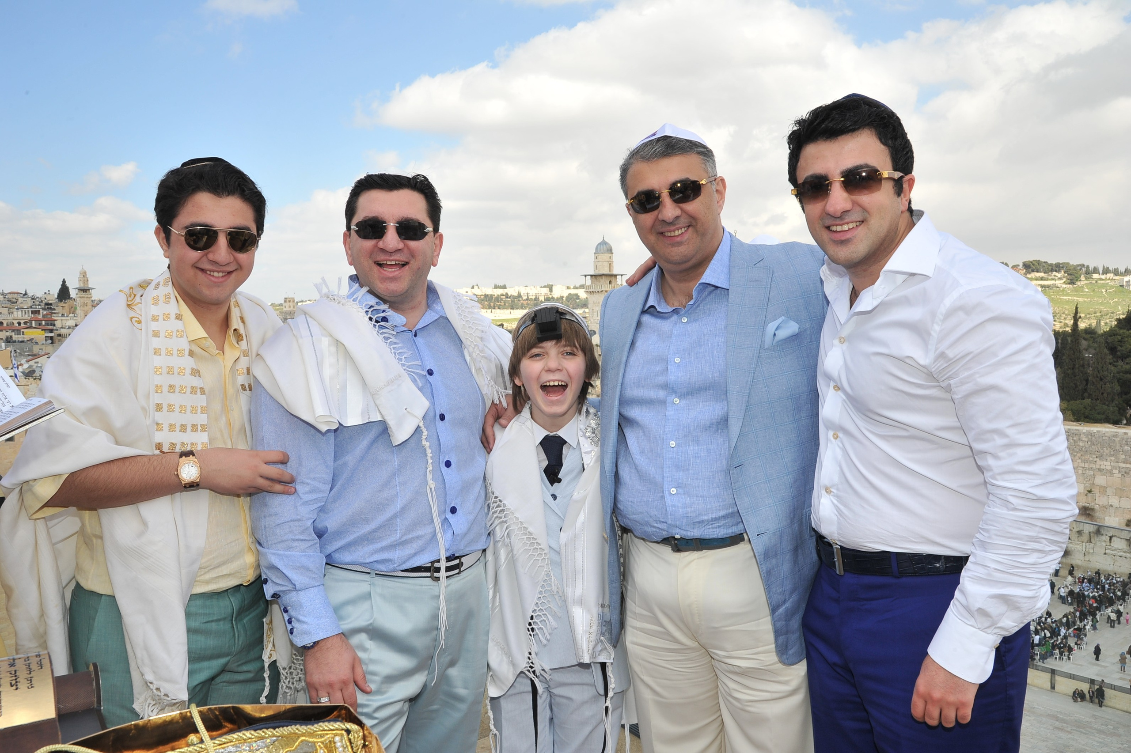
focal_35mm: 31
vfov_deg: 42.3
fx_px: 974
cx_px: 566
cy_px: 376
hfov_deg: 60.3
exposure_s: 1/250
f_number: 14
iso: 500
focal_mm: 31
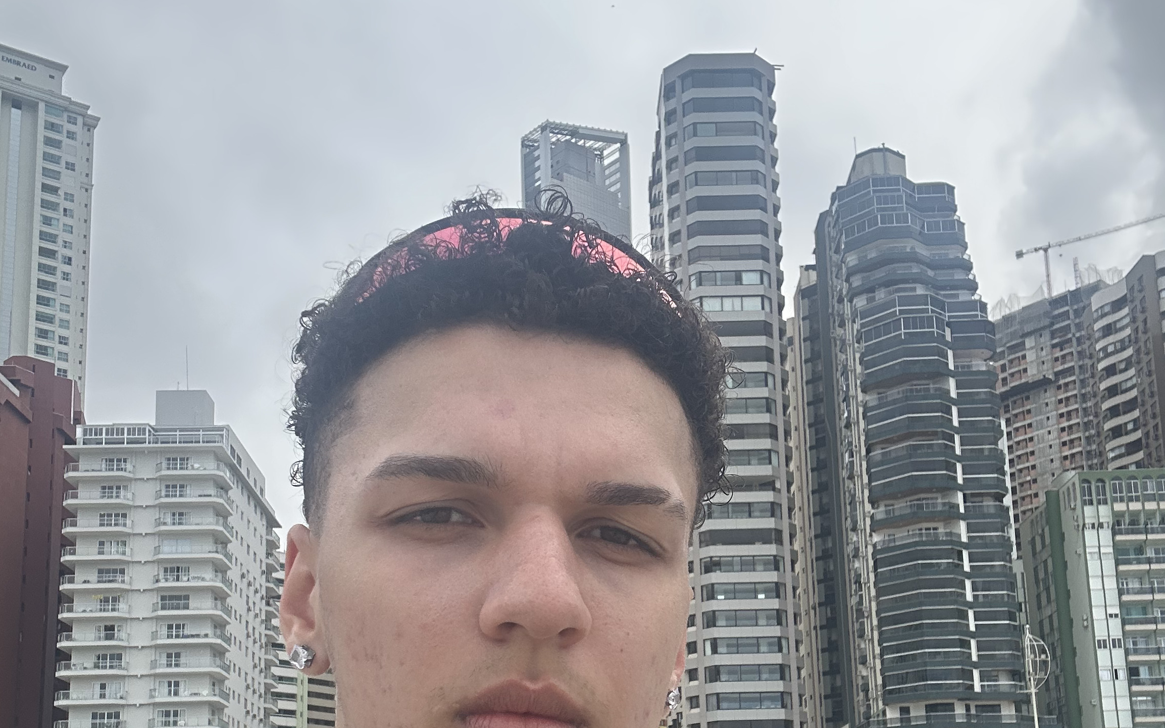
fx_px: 1365
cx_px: 588
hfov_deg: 46.2
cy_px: 623
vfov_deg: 28.9
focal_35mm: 43
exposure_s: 1/651
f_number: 1.9
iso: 25
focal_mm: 2.69
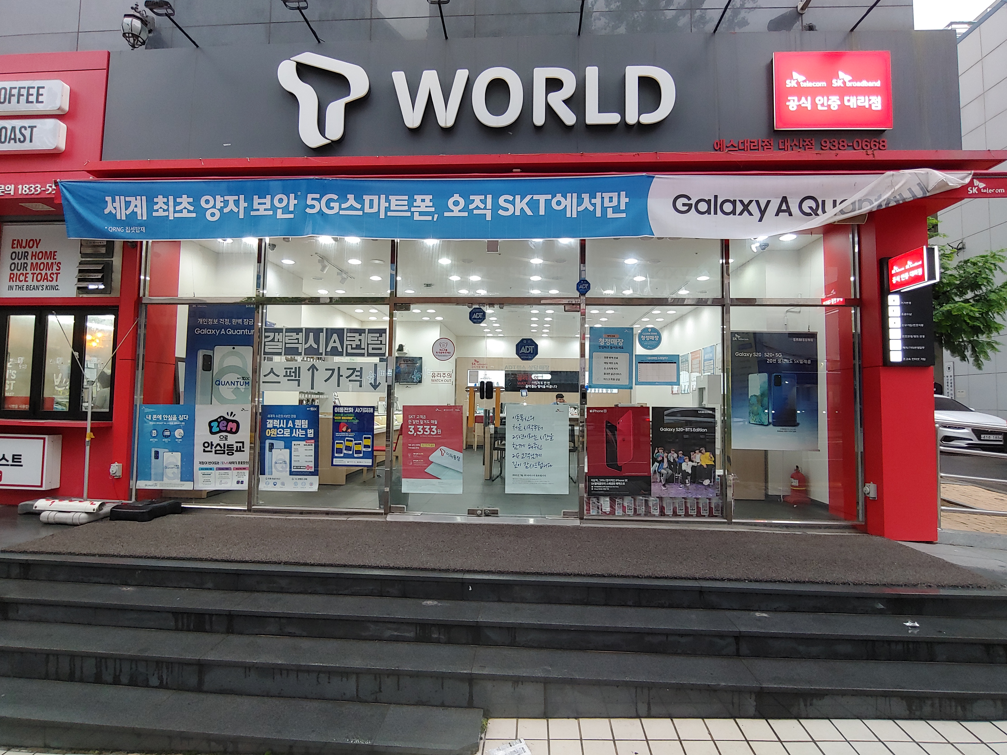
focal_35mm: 16
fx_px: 465
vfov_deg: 78.1
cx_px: 504
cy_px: 378
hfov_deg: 94.5
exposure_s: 1/40
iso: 100
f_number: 1.9
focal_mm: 2.18
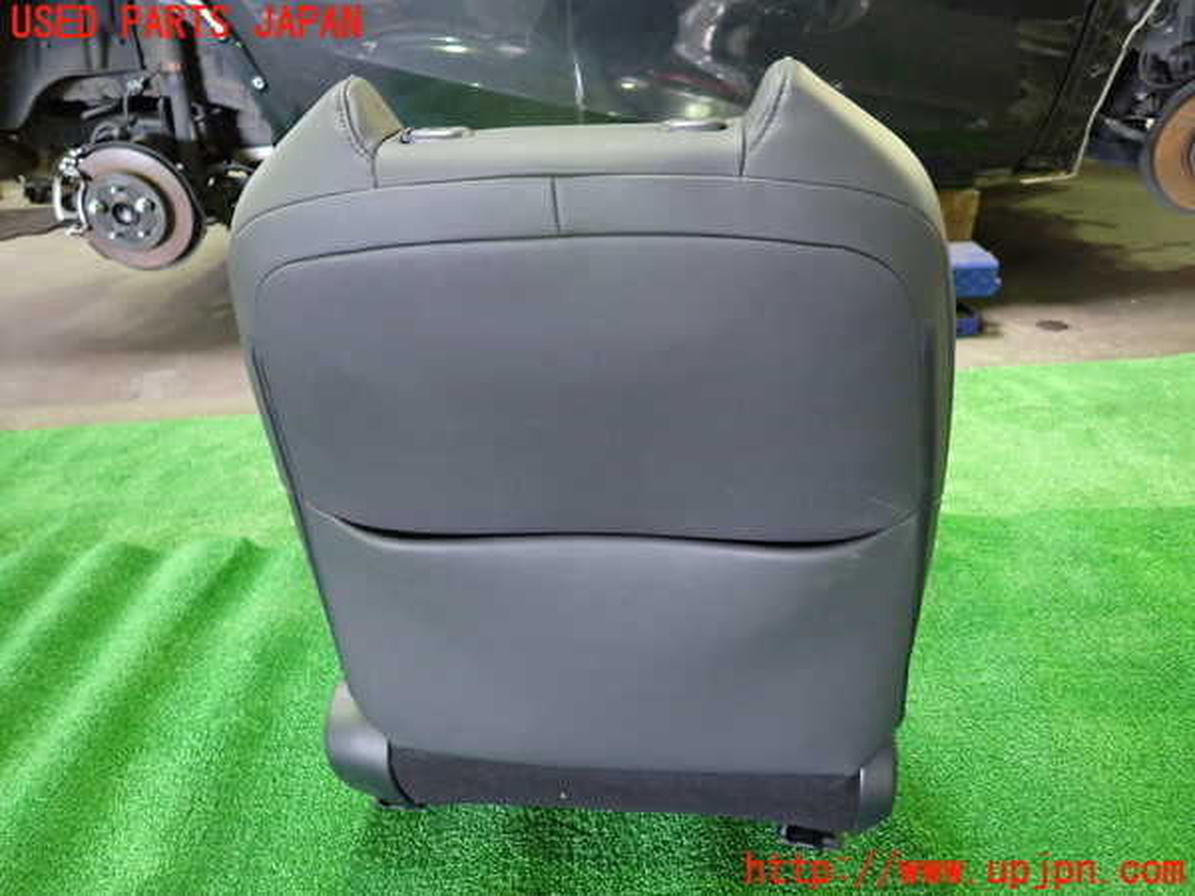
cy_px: 448
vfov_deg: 54.9
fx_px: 863
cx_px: 598
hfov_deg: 69.4
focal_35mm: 25
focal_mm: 4.5
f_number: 2
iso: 500
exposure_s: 1/30
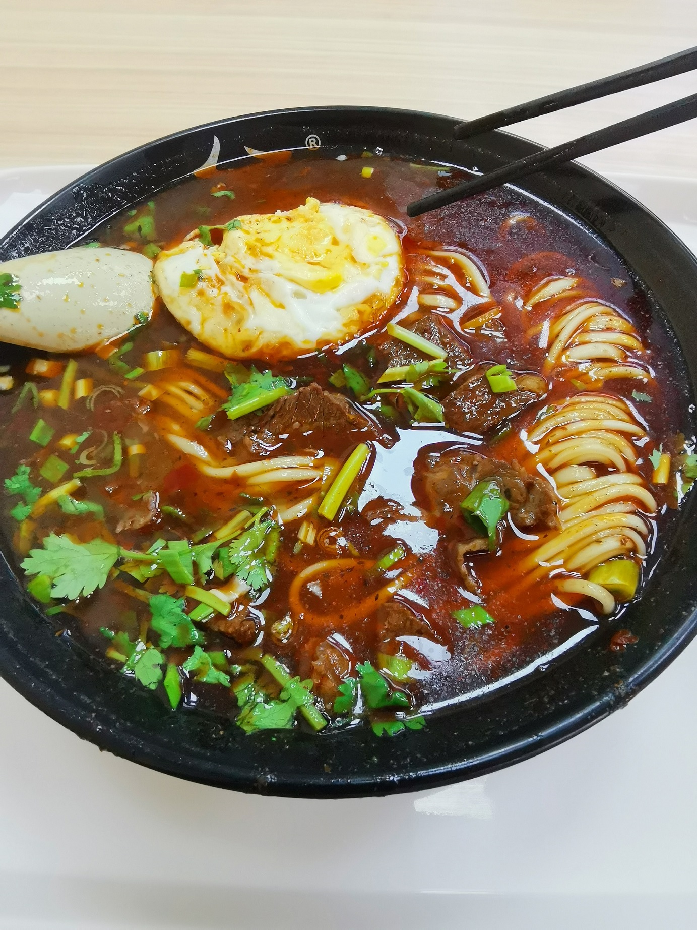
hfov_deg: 66.0
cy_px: 465
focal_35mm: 20
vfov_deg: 81.7
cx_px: 348
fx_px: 537
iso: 250
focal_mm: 2.26
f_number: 2.2
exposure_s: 1/100
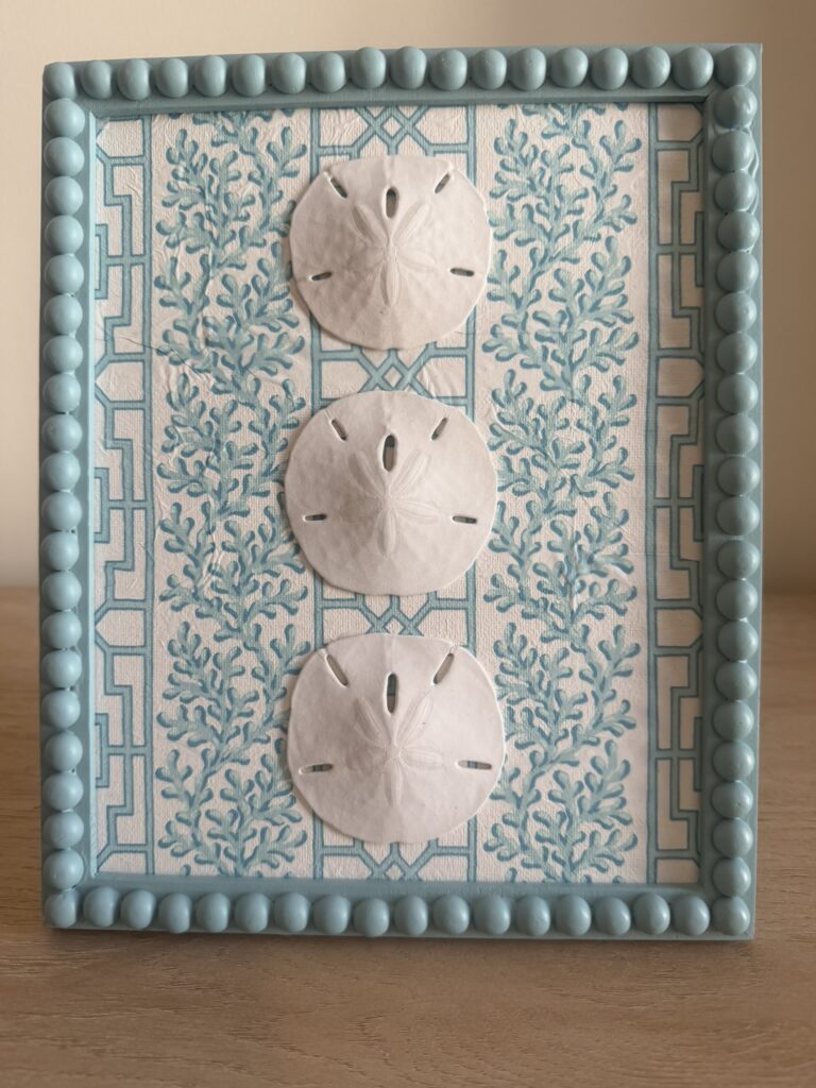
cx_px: 408
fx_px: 754
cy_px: 544
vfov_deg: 71.6
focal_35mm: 24
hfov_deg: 56.8
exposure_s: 1/120
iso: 160
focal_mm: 6.76
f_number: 1.78
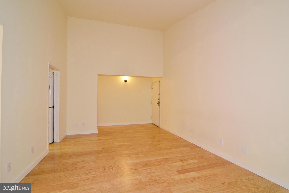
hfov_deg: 96.7
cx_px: 144
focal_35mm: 16
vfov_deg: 73.8
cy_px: 96
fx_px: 128
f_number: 5.6
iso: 1600
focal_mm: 16
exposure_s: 1/60
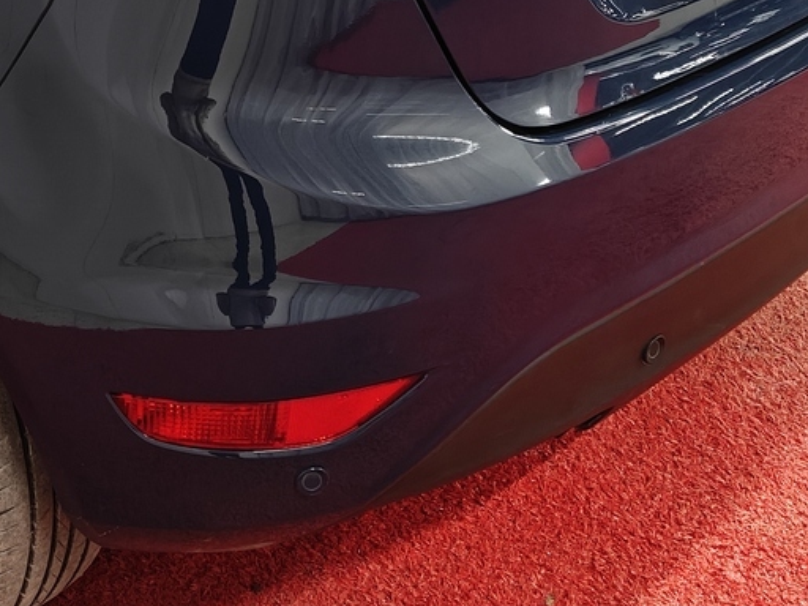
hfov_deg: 24.9
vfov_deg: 18.7
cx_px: 74
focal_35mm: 76
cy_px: -41
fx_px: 1774
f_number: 1.8
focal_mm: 5.59
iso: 80
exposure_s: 1/50
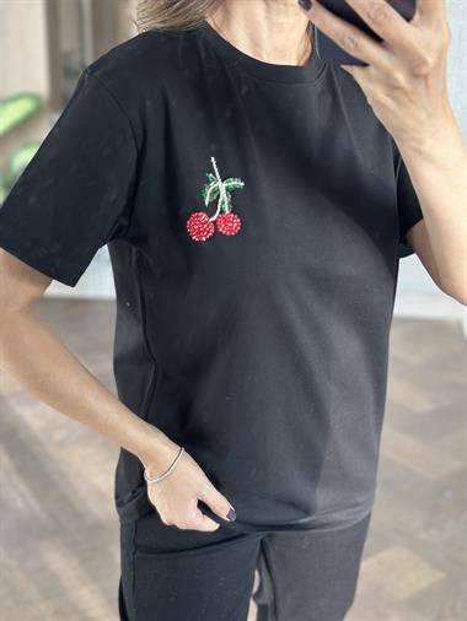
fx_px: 863
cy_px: 310
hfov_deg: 30.3
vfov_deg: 39.6
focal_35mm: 48
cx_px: 234
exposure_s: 1/60
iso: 320
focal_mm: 6.86
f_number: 1.78
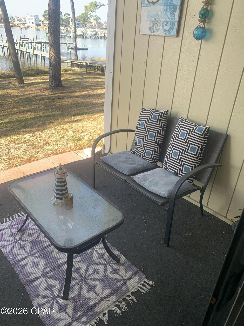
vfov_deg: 67.3
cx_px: 122
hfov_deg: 53.1
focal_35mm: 26
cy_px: 163
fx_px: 244
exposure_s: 1/200
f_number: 1.8
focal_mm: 4.25
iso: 25
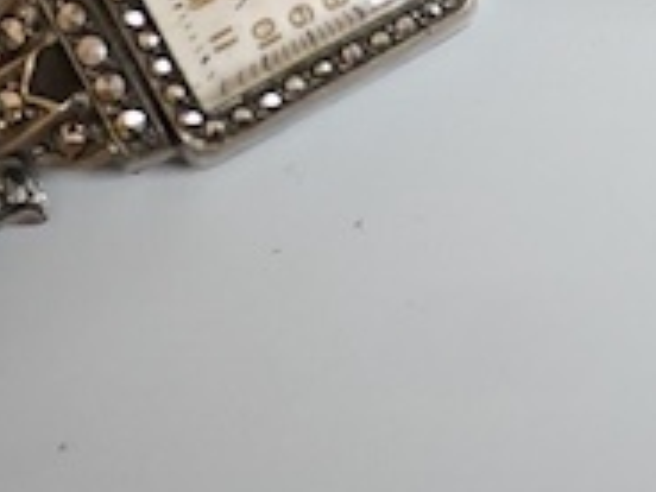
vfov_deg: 5.4
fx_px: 5003
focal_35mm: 264
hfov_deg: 7.5
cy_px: -674
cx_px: 405
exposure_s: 1/320
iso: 2500
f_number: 5
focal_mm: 30
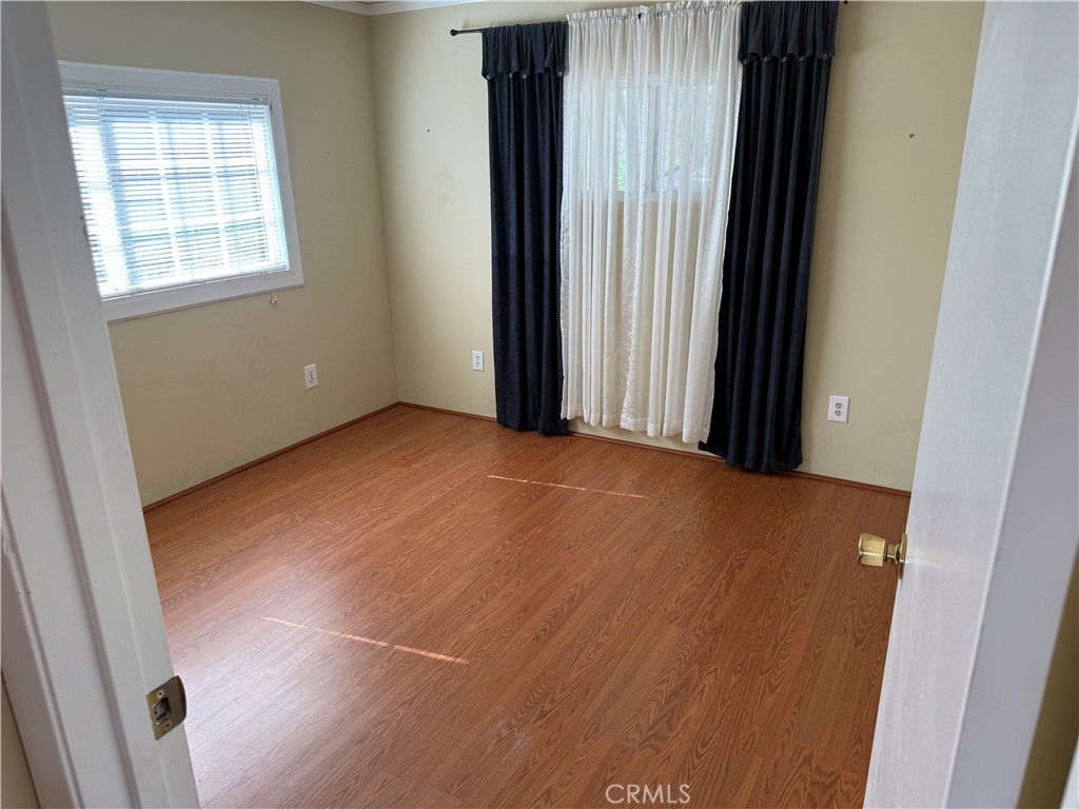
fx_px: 748
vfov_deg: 56.8
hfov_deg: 71.6
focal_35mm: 24
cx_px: 540
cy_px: 404
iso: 80
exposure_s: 1/120
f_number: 1.78
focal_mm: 6.76
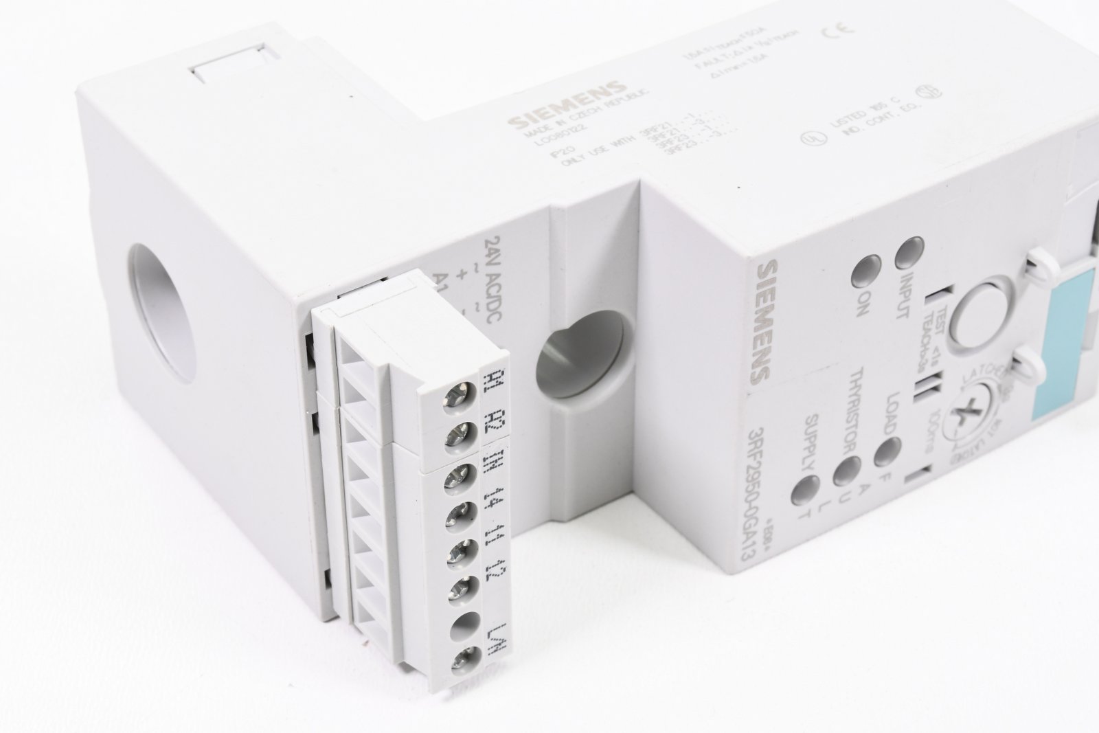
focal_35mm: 82
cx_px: 550
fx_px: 2503
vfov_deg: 16.7
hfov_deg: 24.8
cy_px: 366
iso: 800
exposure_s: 1/40
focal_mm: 55
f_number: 20
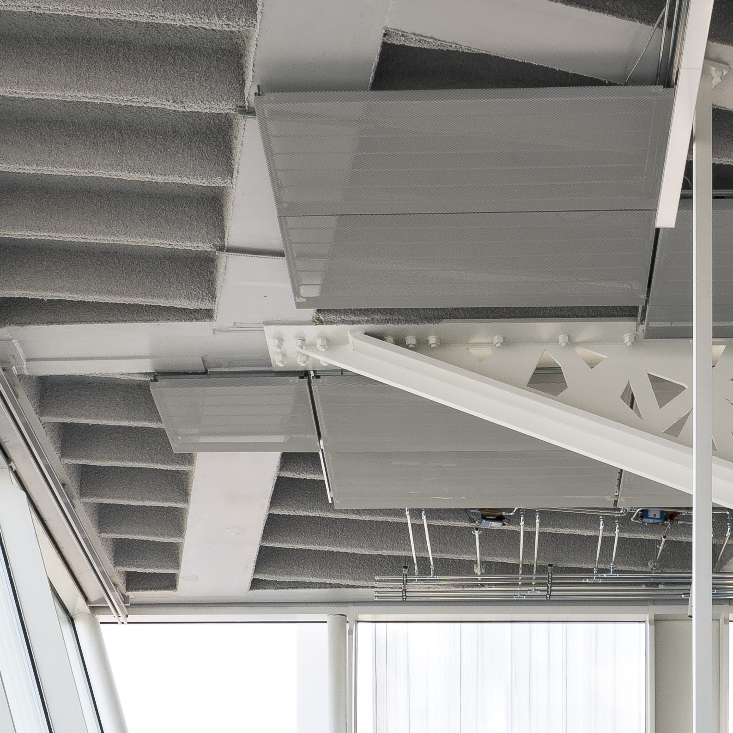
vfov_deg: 17.6
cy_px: 1225
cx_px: 359
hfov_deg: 20.6
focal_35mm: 84
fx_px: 2012
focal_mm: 19
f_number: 11
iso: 64
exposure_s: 1/2
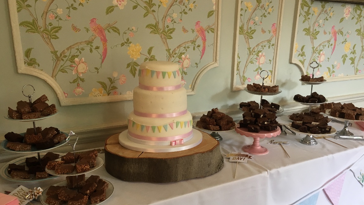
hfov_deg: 61.0
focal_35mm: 32
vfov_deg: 36.4
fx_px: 309
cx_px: 183
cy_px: 132
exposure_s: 1/33
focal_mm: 4.15
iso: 40
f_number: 2.2
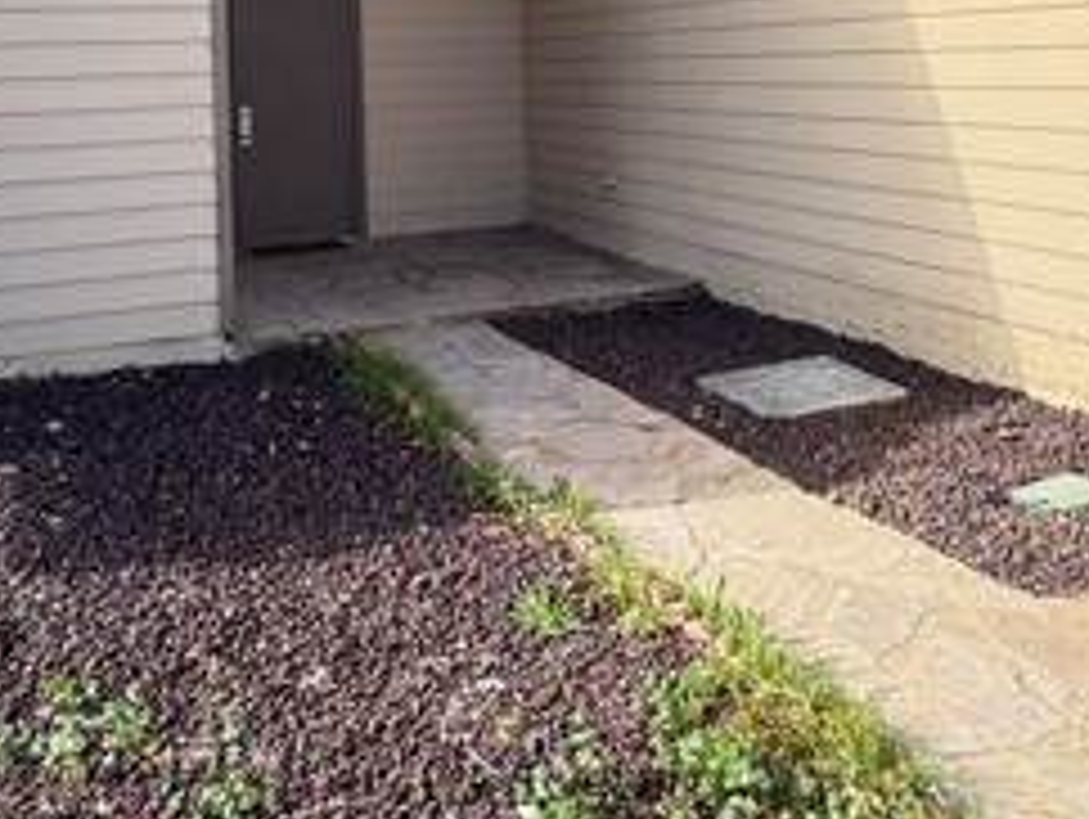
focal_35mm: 37
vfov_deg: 35.6
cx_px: 472
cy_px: 32
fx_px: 1165
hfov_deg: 50.0
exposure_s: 1/373
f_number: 2.2
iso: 40
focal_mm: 2.22
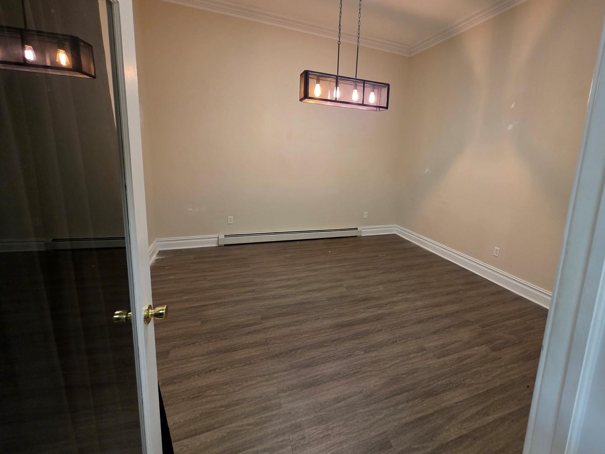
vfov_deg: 81.5
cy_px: 203
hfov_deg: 97.7
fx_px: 262
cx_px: 340
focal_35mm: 15
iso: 400
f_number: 1.9
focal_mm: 2.2
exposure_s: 1/60
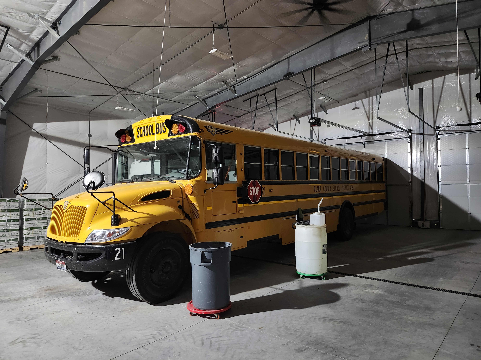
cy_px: 180
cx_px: 240
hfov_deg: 73.9
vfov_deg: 58.9
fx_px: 320
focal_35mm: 23
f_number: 1.8
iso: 1000
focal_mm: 5.54
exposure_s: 1/24
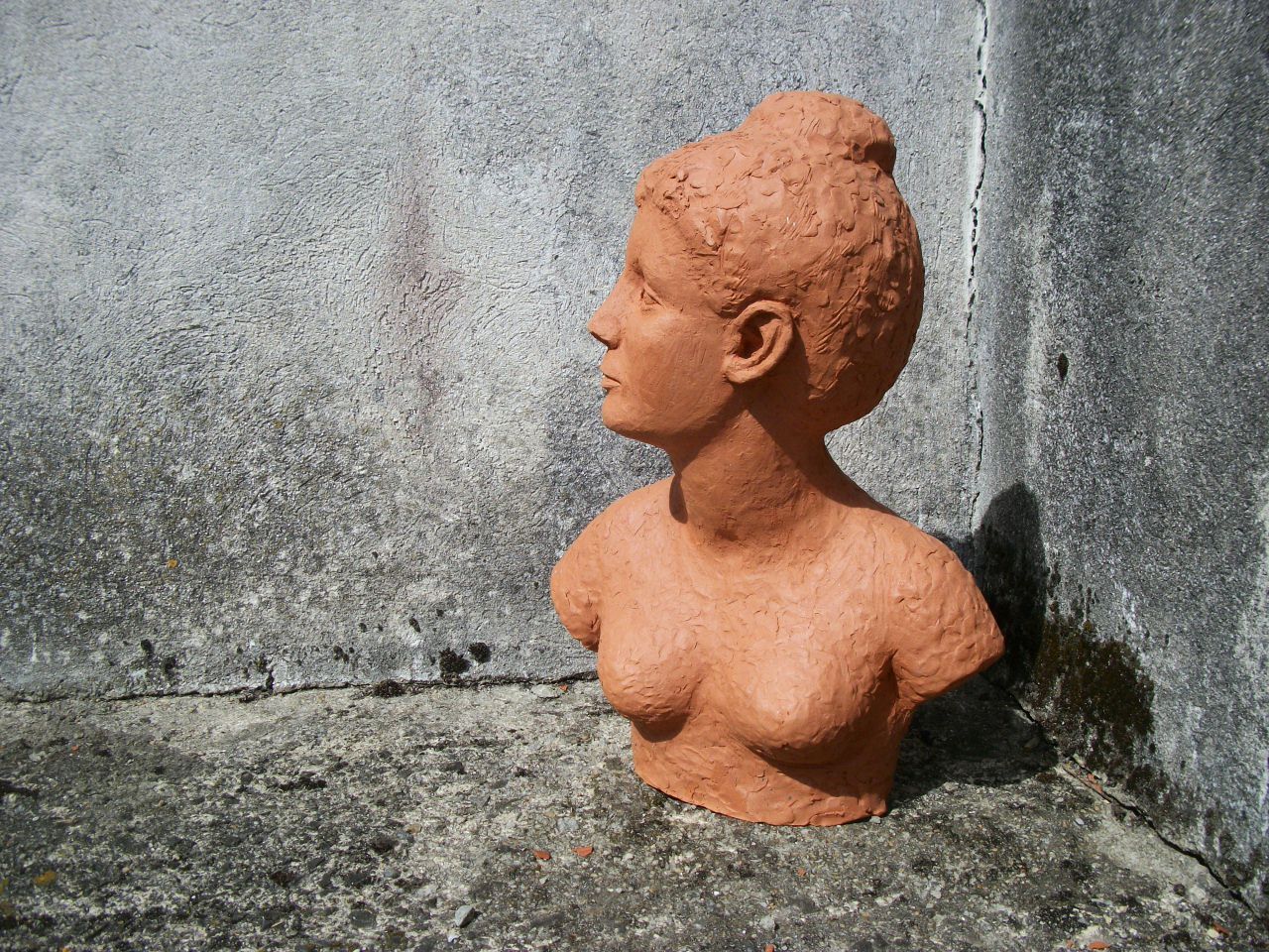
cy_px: 476
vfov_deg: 44.2
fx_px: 1173
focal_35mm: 32
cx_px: 634
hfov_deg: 56.8
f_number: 8.8
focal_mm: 5.7
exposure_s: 1/250
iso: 80
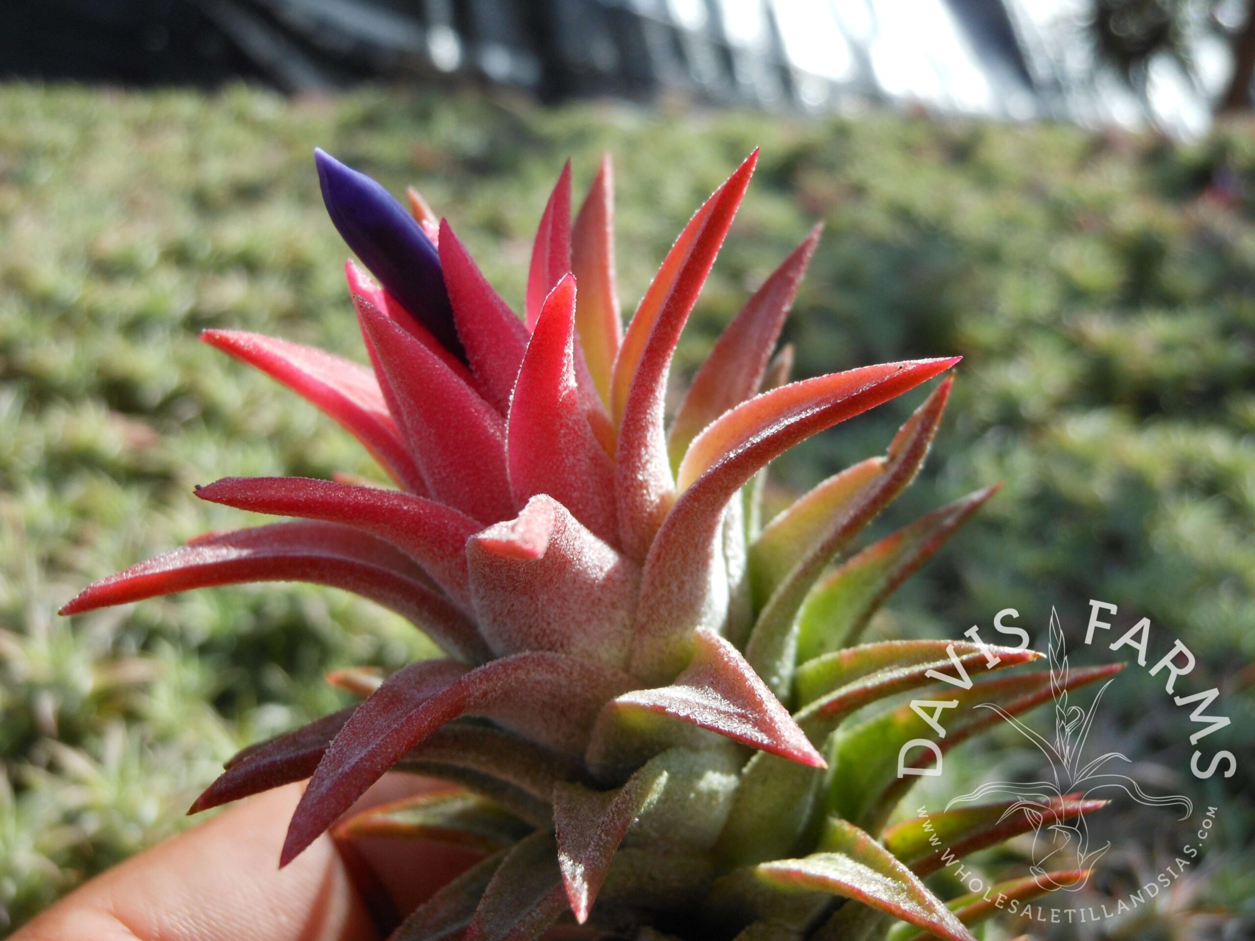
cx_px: 628
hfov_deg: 55.4
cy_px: 470
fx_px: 1196
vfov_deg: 42.9
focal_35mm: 33
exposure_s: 1/160
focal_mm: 5.9
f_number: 4
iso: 80
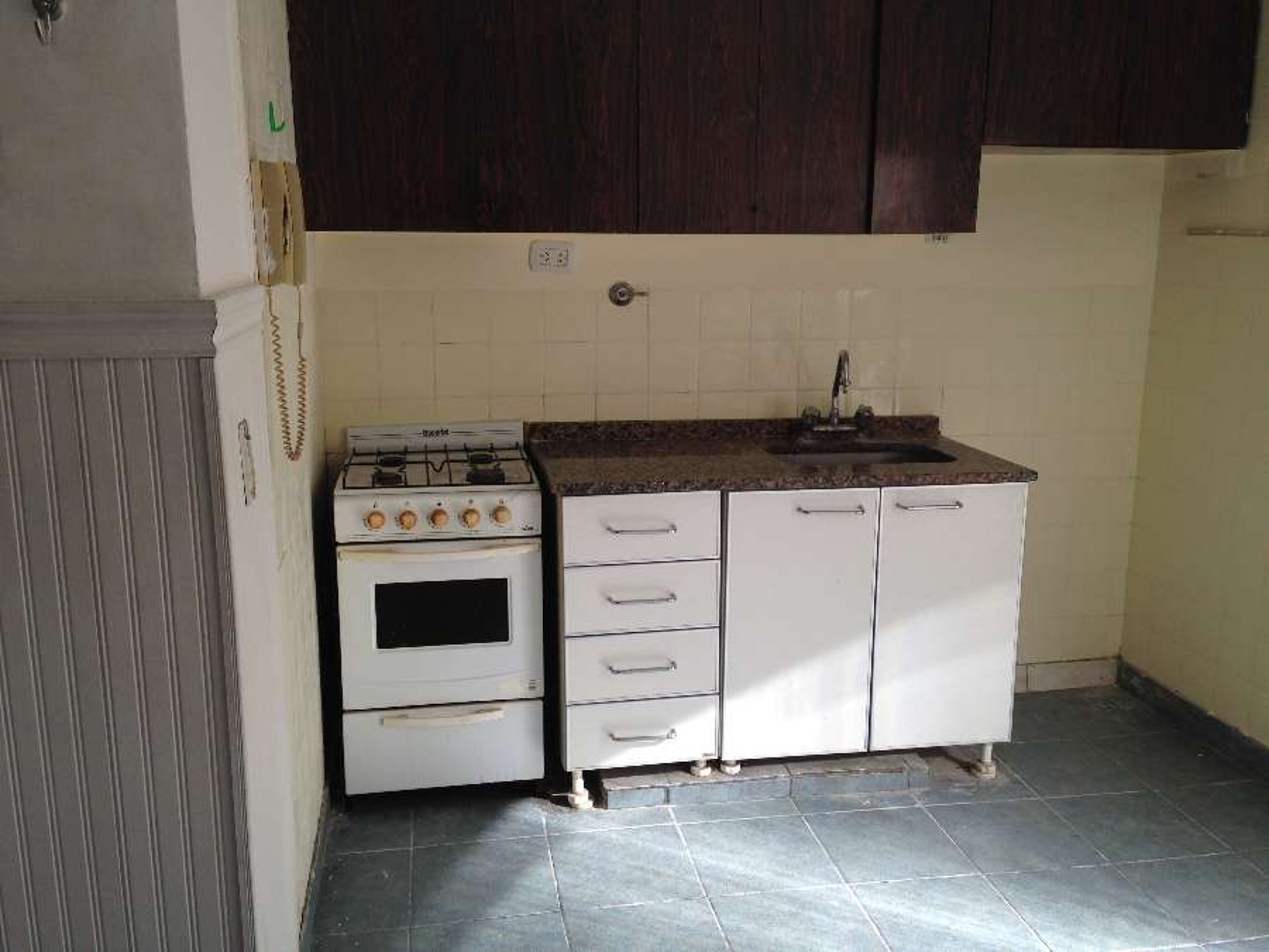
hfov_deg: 55.4
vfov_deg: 42.9
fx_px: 1210
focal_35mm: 33
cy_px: 476
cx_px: 634
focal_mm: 4.12
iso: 50
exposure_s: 1/125
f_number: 2.4
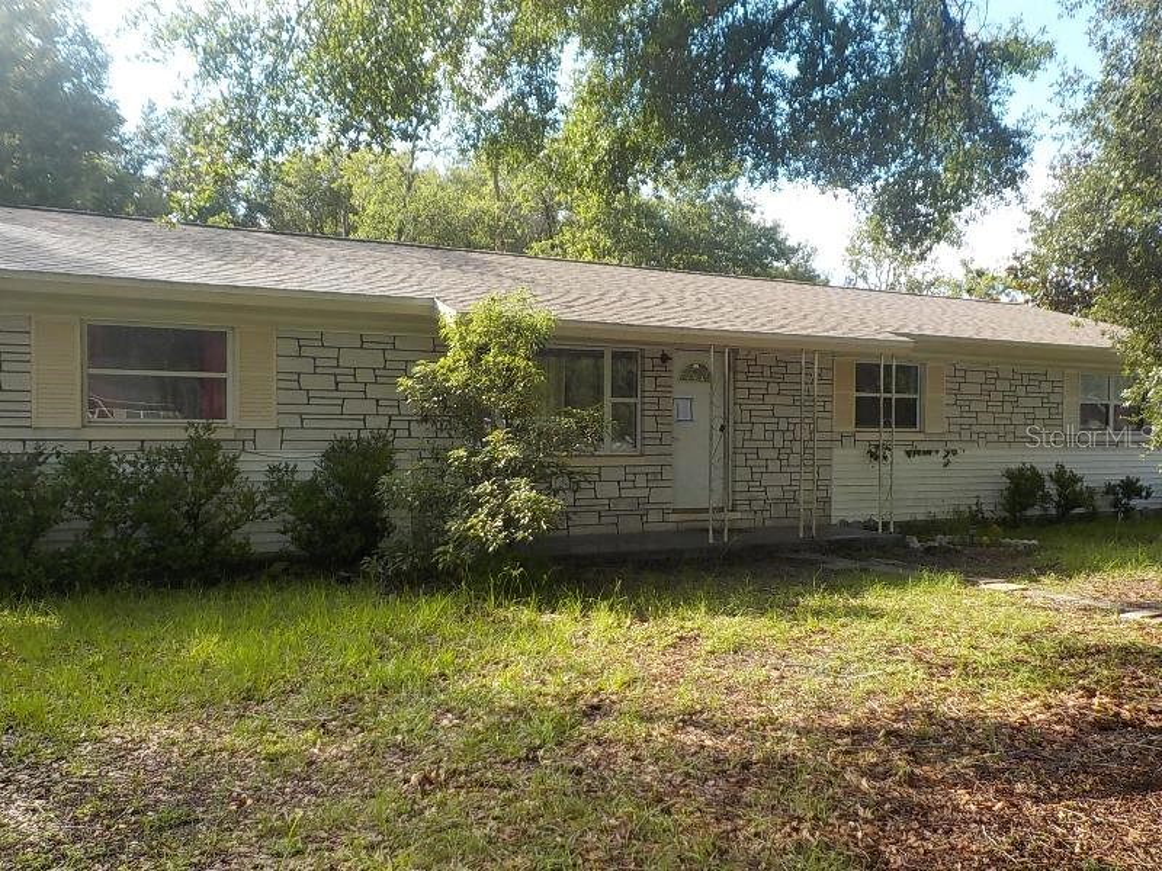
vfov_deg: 46.8
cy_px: 436
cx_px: 581
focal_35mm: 30
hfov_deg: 60.0
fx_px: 1007
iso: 125
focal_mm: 4.1
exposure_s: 1/400
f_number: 3.3
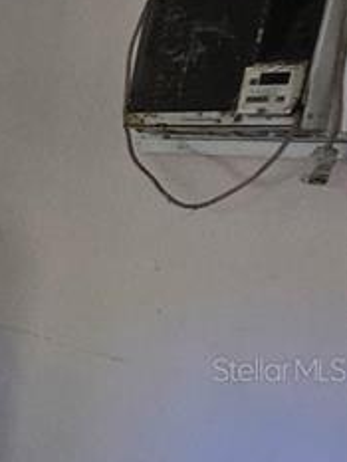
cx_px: -539
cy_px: 369
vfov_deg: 28.3
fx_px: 895
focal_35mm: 67
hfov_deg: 13.6
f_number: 2.2
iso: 160
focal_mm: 2.2
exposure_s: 1/60
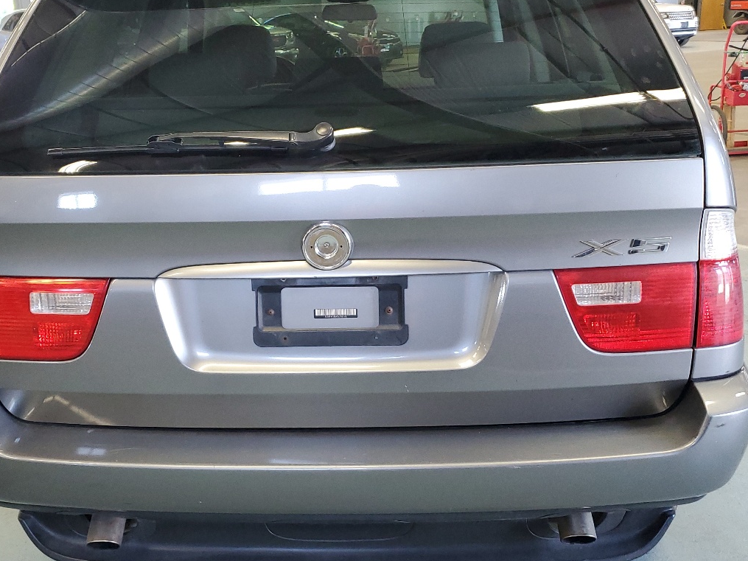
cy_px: 271
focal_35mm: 41
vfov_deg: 35.1
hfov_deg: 45.7
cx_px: 324
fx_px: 886
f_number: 1.5
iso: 168
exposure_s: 1/60.2
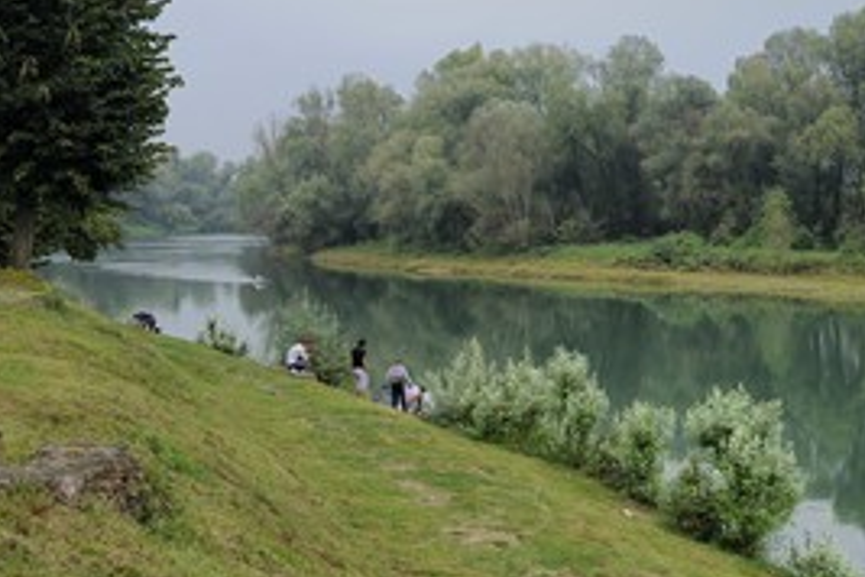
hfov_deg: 35.5
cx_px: 645
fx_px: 1321
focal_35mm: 55
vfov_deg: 24.6
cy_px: 233
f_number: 10
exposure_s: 1/200
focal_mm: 35
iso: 400
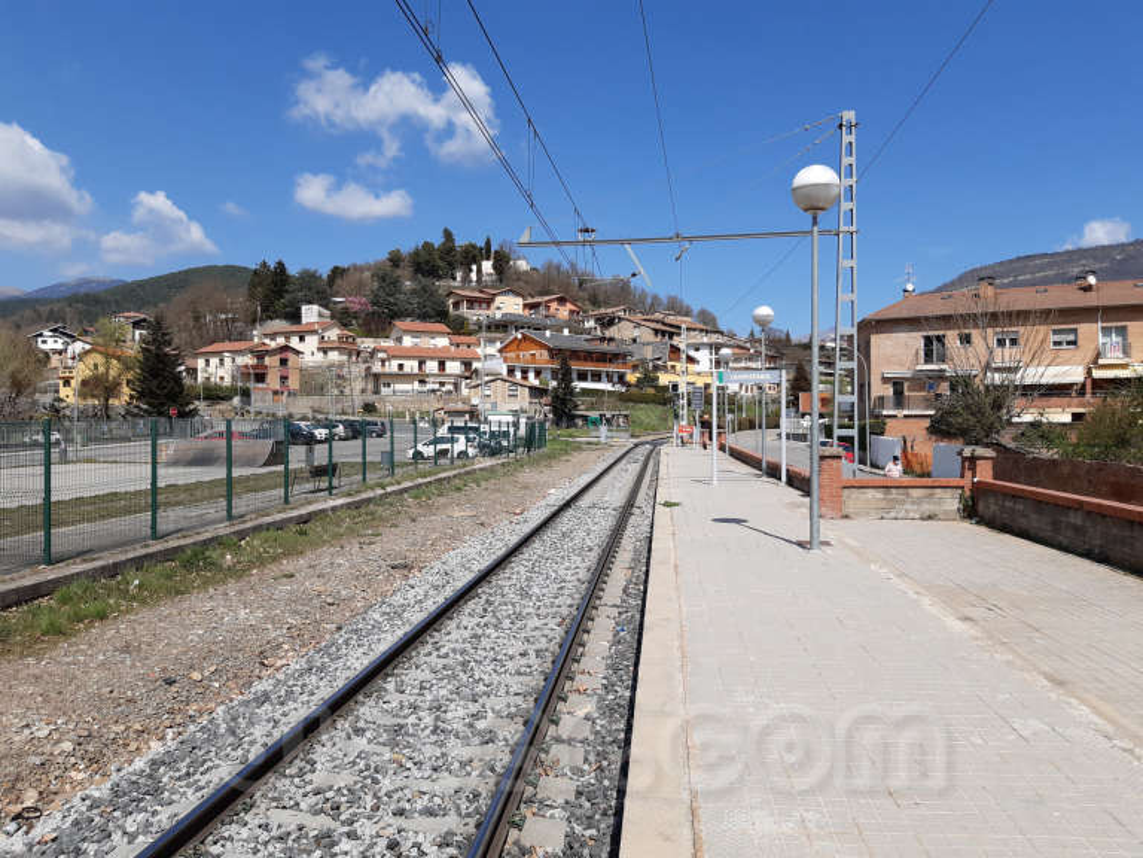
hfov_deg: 67.3
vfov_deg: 53.1
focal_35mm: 26
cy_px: 429
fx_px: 859
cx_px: 572
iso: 40
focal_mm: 3.92
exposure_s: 1/2410
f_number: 1.7
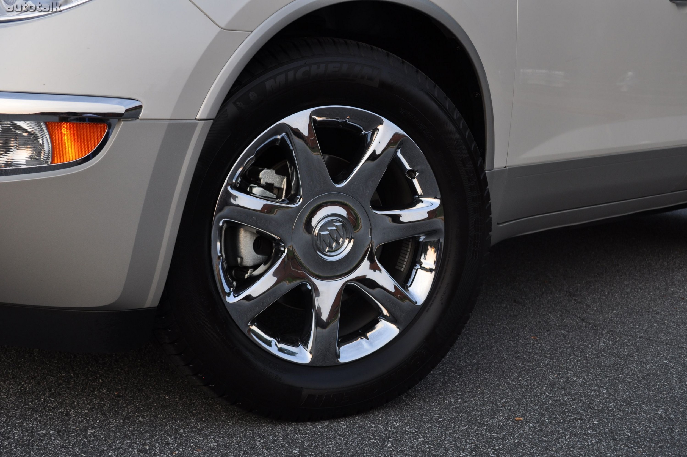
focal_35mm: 48
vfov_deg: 28.0
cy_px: 228
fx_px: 915
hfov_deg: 41.2
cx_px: 344
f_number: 5.6
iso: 320
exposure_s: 1/125
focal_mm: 32
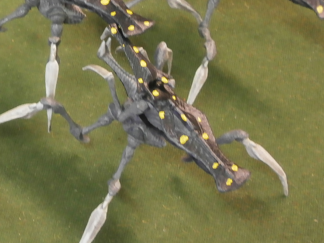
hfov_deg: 16.0
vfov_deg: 12.3
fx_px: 1123
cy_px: 40
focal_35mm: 120
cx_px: -22
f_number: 3.4
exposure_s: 1/13
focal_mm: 8.3
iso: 200
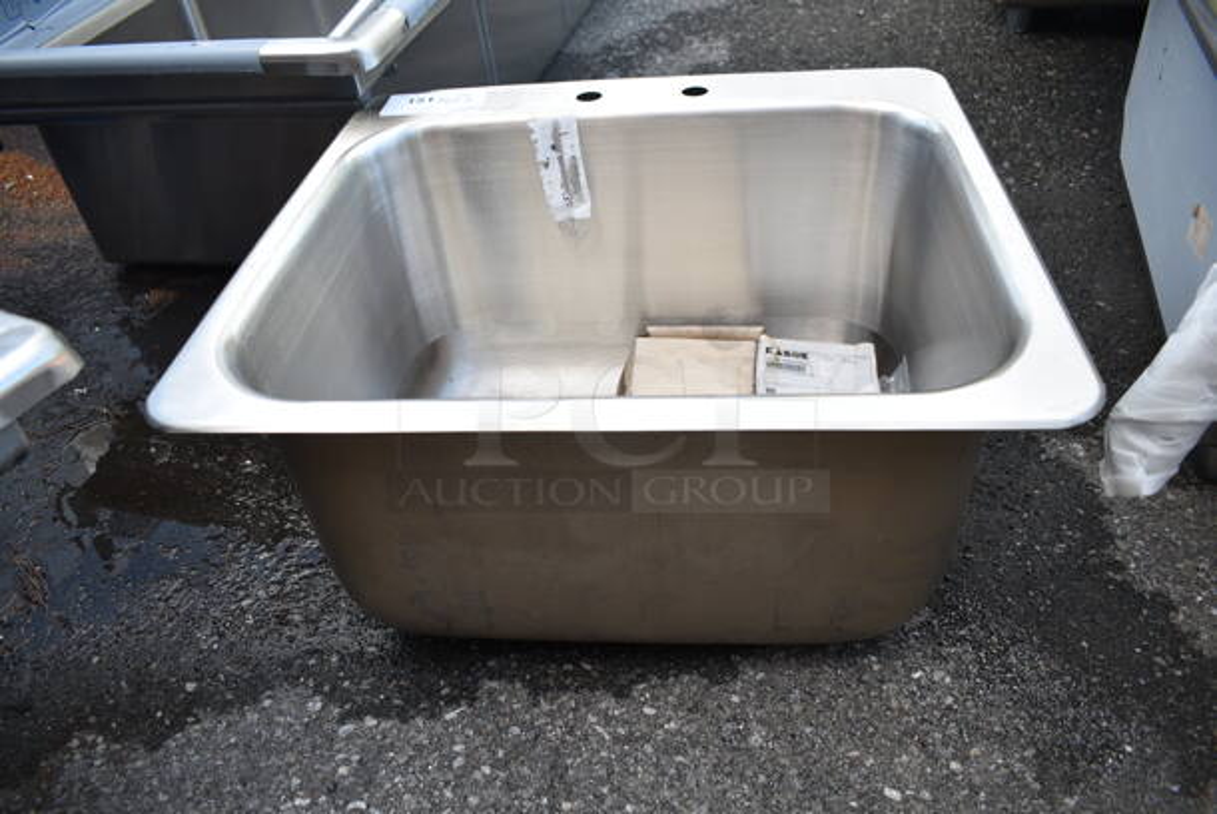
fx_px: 914
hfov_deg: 67.3
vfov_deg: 48.0
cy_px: 407
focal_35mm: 27
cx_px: 608
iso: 100
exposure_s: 1/80
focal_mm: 18
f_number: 4
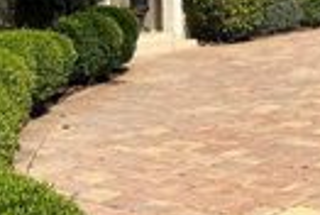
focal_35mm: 103
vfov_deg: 12.6
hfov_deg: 19.6
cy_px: -121
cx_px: 239
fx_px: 918
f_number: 1.5
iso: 50
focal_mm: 5.7
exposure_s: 1/6211
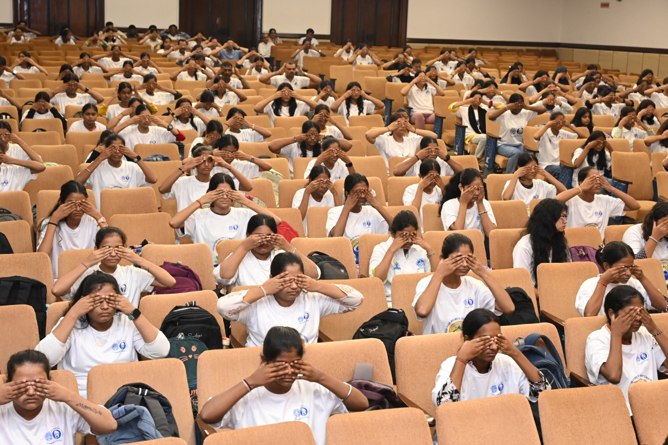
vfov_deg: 25.5
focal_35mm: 53
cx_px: 334
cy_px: 222
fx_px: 983
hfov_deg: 37.5
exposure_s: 1/50
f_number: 5.6
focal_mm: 53
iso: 2500
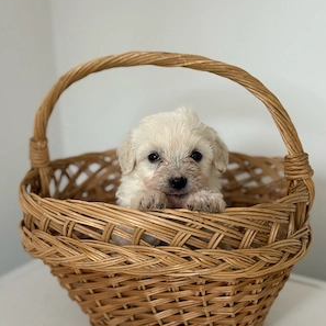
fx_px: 661
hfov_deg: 27.7
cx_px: 164
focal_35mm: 62
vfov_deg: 27.7
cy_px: 150
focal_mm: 5.96
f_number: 1.6
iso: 50
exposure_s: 1/100
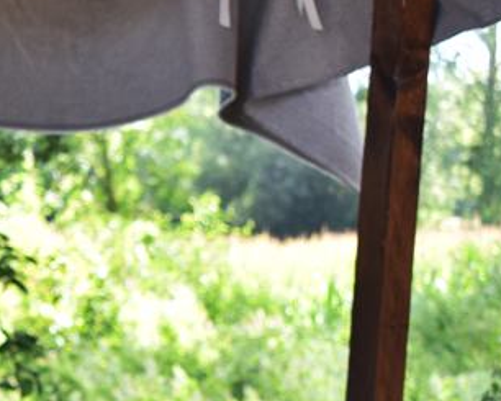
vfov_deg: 9.5
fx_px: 2373
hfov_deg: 11.5
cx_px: -291
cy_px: 518
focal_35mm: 160
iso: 400
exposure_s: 1/125
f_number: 5.6
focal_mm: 34
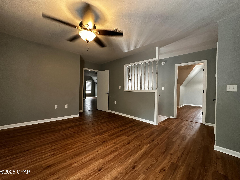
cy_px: 90
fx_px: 97
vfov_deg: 85.7
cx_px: 120
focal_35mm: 14
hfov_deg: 102.1
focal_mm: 2.22
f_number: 2.2
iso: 640
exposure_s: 1/60
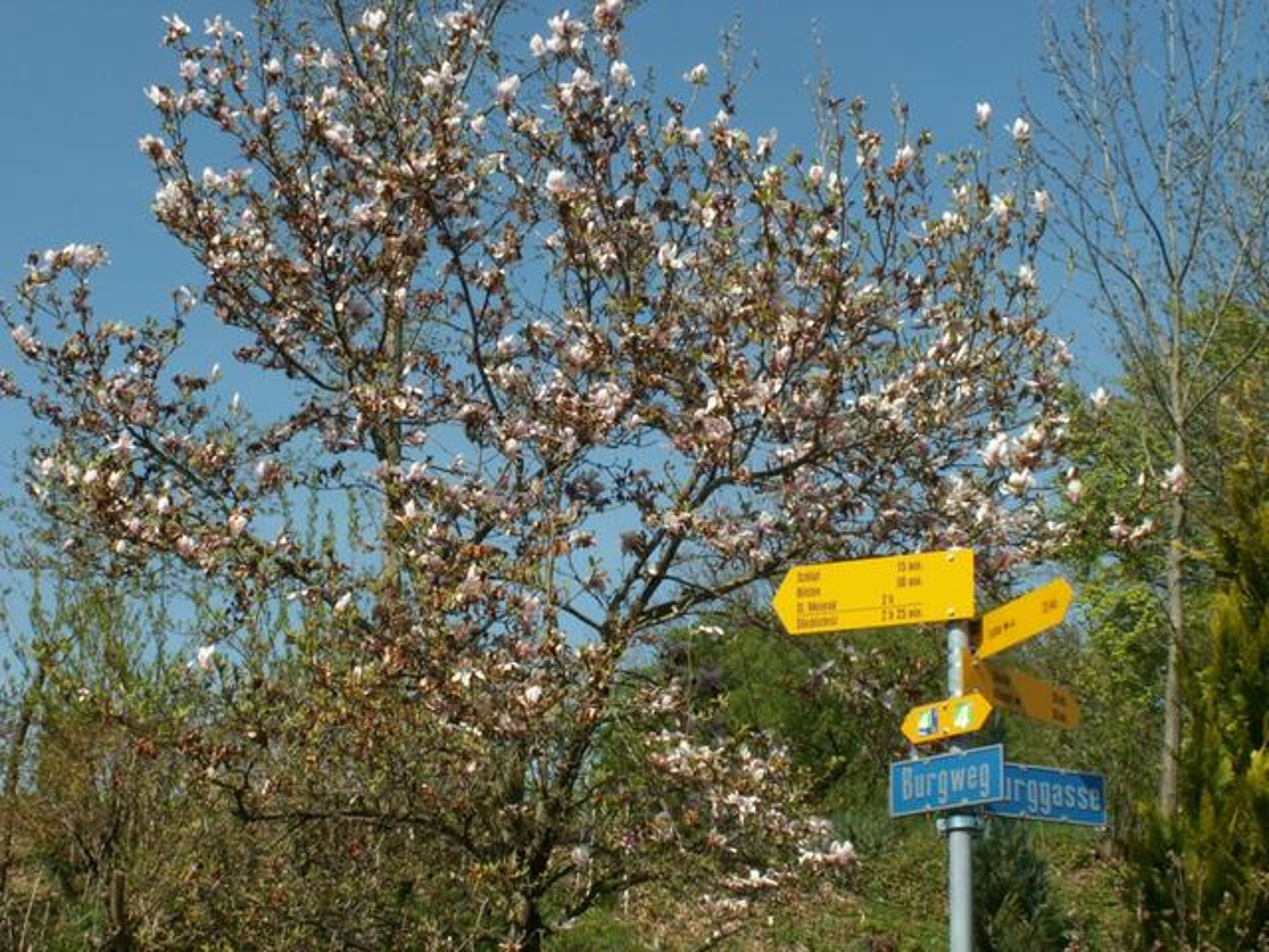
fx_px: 2273
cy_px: 476
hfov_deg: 31.2
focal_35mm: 62
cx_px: 634
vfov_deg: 23.7
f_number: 8
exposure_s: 1/160
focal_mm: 10.37
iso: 50
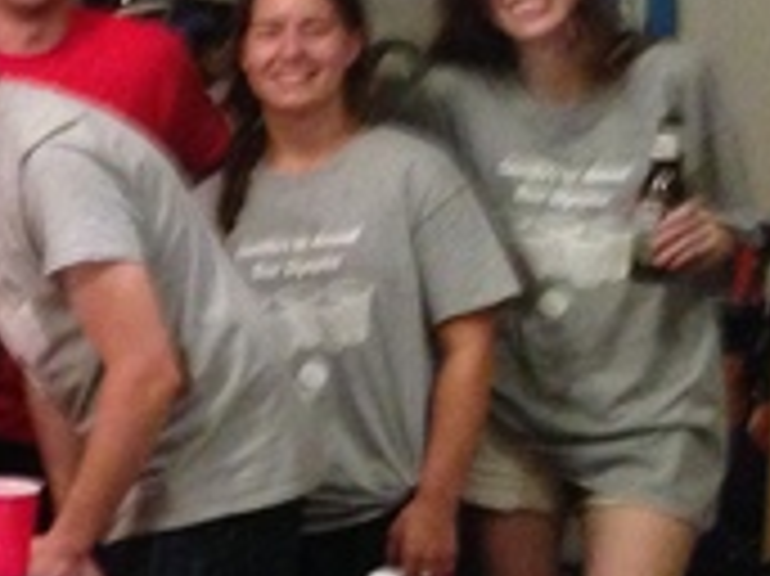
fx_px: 3090
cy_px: 171
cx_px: -770
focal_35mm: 139
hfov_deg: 12.5
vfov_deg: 10.6
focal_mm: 4.12
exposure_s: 1/15
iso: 500
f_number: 2.4
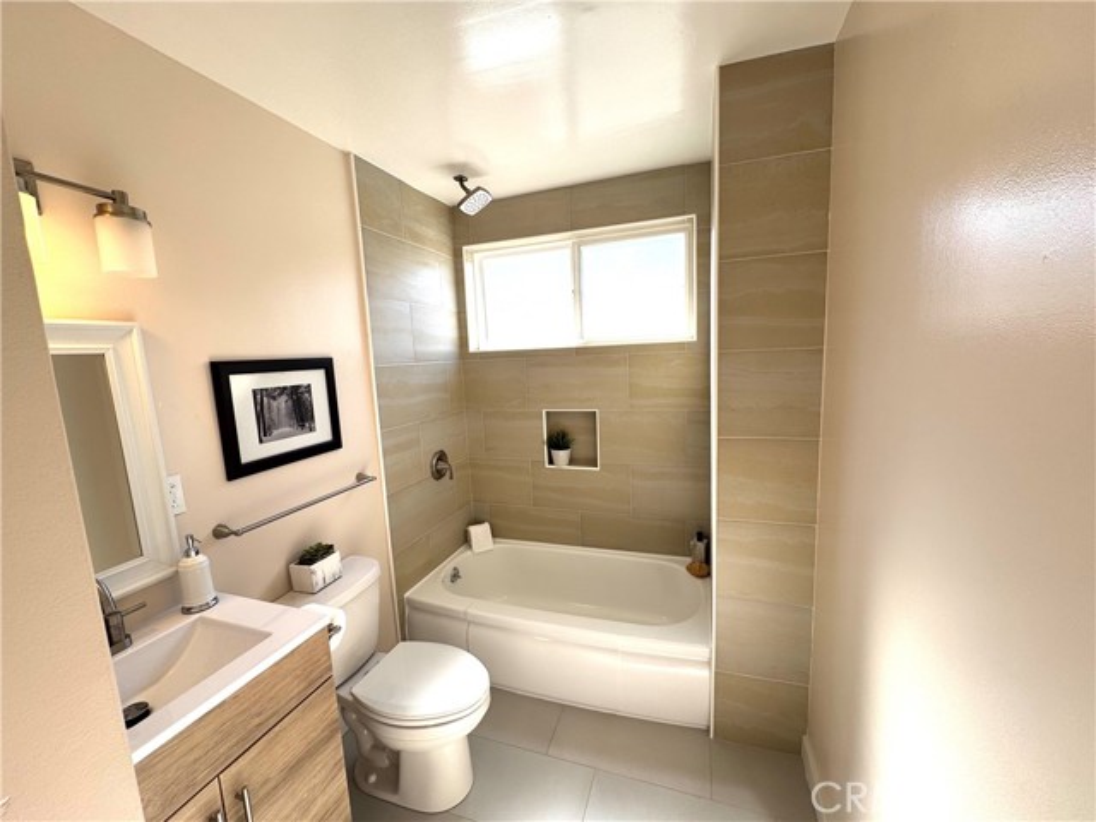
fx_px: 443
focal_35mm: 14
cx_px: 548
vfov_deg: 85.7
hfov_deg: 102.1
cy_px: 411
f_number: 2.2
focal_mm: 2.22
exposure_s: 1/241
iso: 40
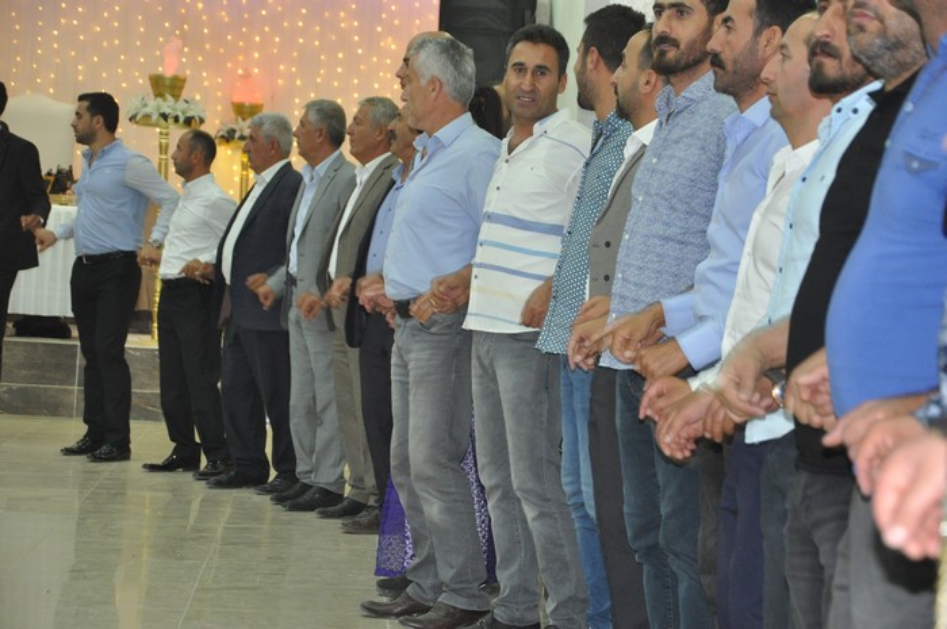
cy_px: 314
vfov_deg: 13.0
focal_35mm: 105
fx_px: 2759
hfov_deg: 19.5
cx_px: 474
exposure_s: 1/60
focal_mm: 70
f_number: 5.3
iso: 1250
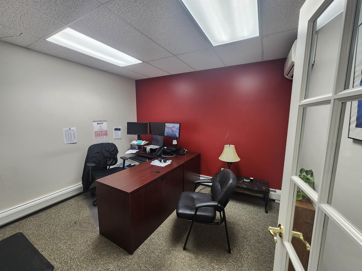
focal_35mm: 13
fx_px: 136
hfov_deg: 106.2
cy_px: 136
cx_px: 181
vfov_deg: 89.9
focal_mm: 2.2
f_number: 2.2
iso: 200
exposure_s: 1/50
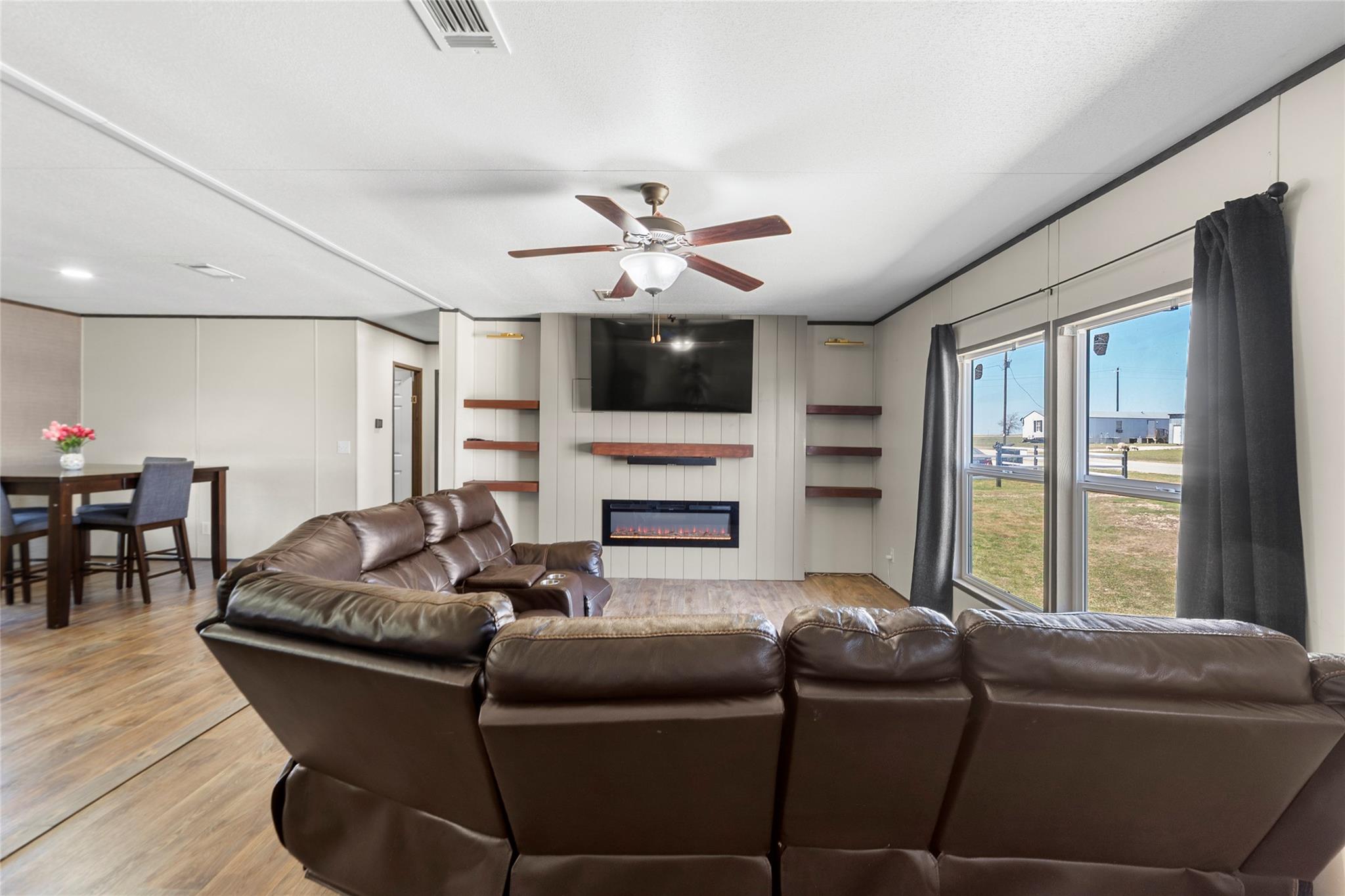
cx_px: 672
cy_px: 448
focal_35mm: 15
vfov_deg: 77.3
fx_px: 560
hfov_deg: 100.4
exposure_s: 2
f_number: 10
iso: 100
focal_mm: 10
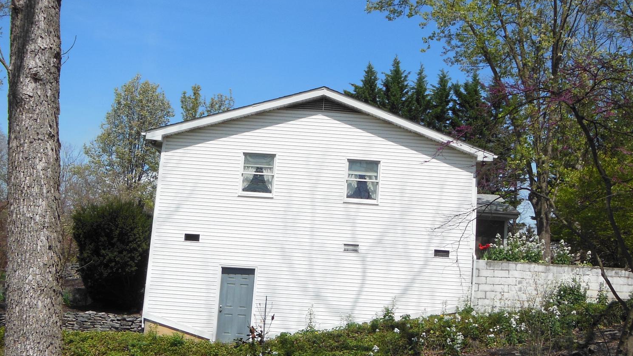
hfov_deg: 40.5
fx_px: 856
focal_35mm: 51
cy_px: 213
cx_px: 361
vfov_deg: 23.5
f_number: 3.9
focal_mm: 6
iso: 125
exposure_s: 1/1250
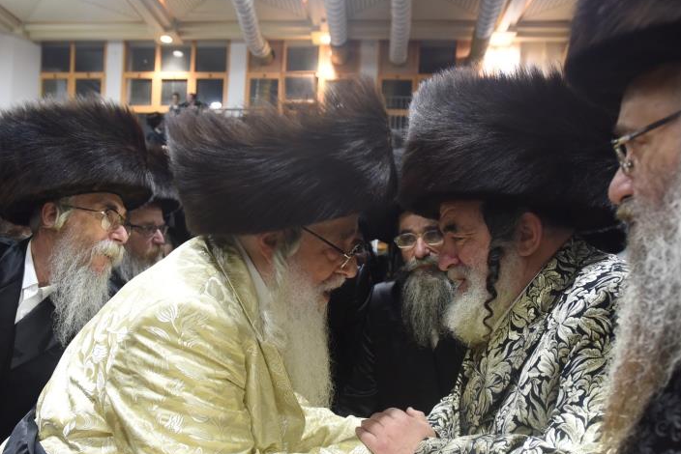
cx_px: 293
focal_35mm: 32
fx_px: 606
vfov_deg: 40.6
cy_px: 308
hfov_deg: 58.5
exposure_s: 1/125
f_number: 3.5
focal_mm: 22
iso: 2000
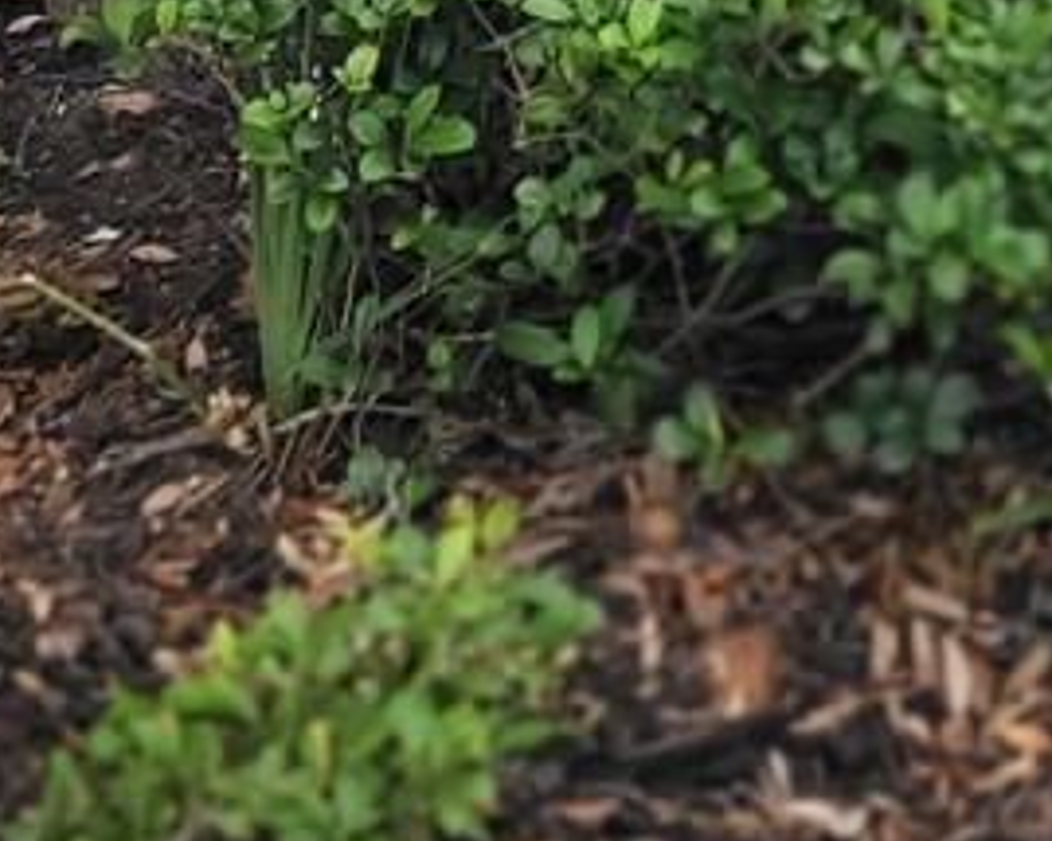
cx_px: 1162
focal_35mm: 151
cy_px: -1424
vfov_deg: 8.9
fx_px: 4700
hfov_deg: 12.5
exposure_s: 1/303
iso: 40
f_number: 1.8
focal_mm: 5.4
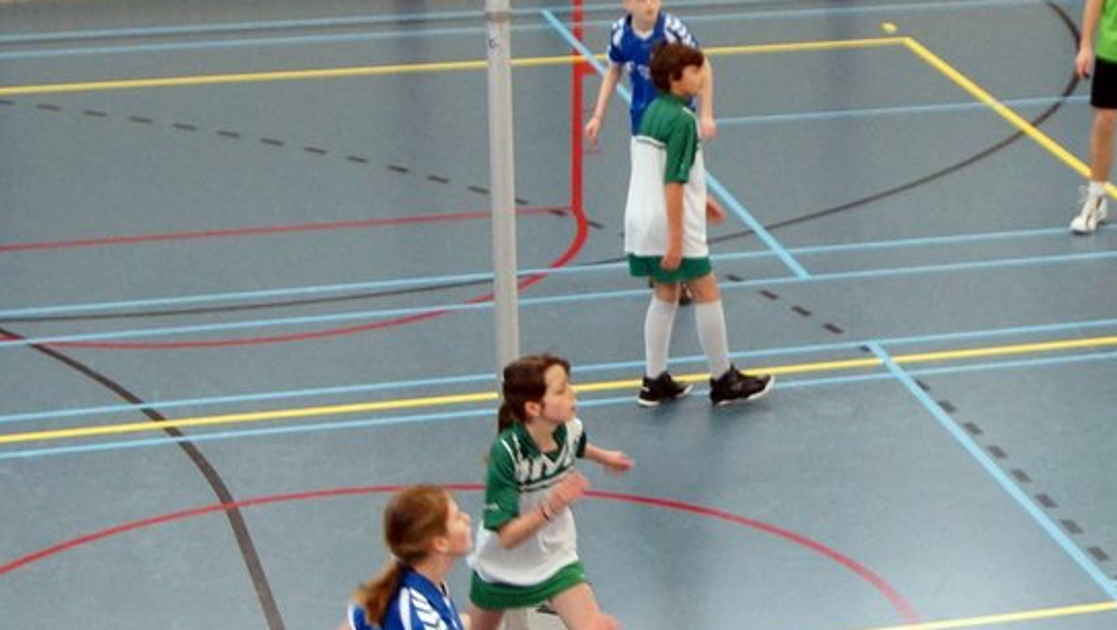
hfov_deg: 26.7
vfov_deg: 15.7
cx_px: 963
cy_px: 394
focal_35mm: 77
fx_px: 2282
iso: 1000
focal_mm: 26
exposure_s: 1/125
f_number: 3.5
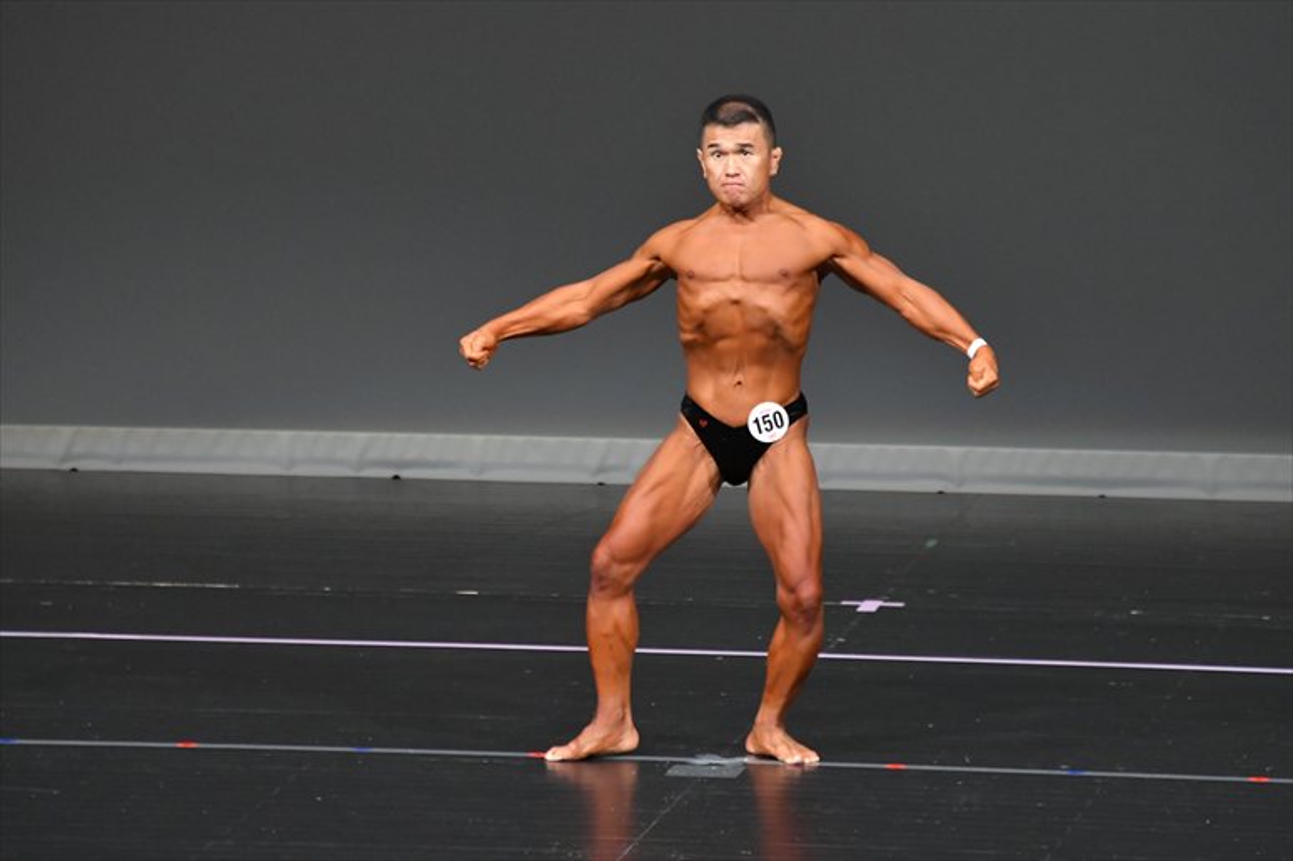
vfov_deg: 4.4
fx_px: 11308
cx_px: 646
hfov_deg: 6.5
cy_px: 430
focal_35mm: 315
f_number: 5.6
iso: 4000
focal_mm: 210
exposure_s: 1/400
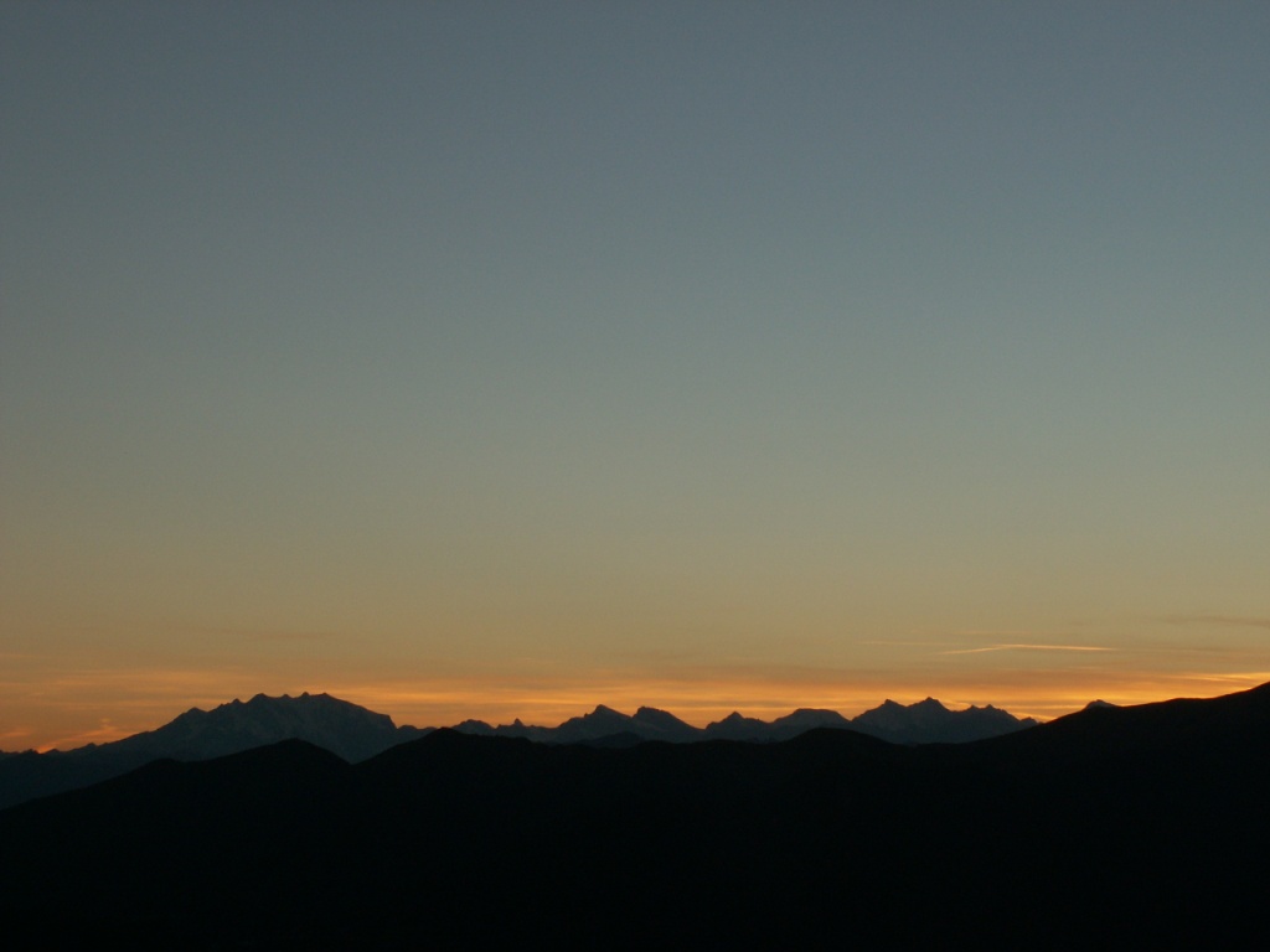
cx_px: 635
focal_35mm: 86
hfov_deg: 22.8
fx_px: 3155
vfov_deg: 17.2
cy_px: 476
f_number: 5.6
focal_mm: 14.38
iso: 50
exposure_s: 1/100
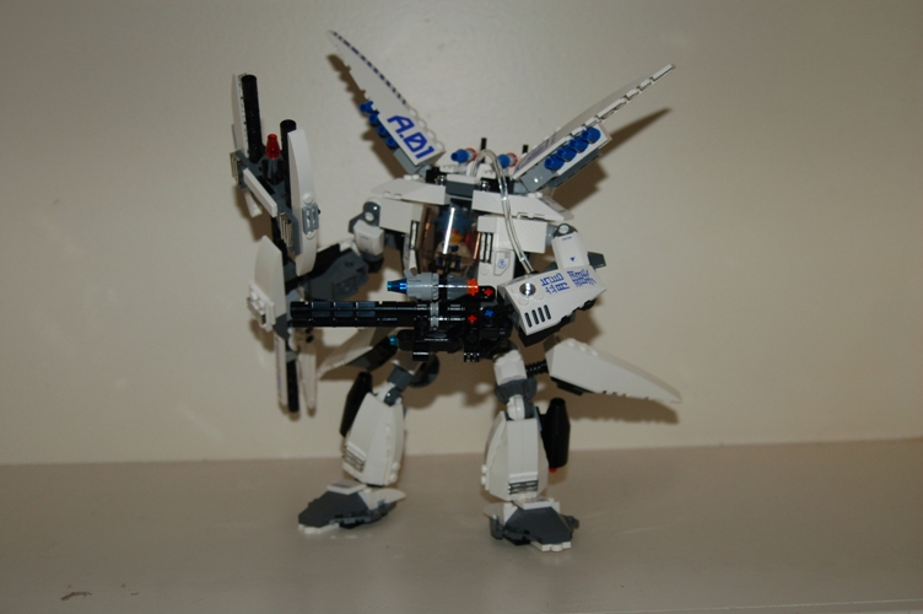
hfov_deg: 37.9
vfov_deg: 25.7
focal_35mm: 52
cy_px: 307
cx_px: 462
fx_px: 1345
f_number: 4
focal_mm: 35
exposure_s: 1/60
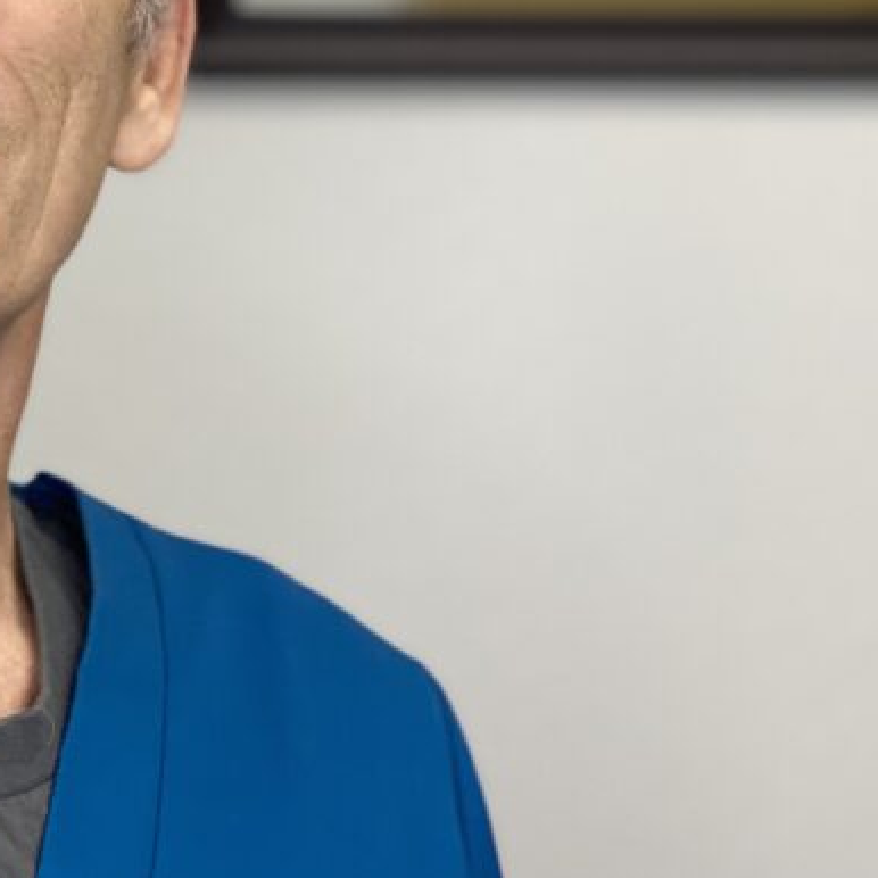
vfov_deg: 14.2
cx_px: -102
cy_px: 141
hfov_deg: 14.0
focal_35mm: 122
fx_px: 3501
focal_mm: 6
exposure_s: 1/120
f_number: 2
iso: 80
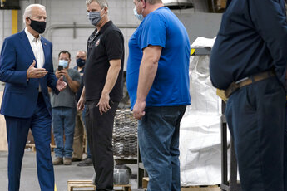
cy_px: 90
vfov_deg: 13.2
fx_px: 829
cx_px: 126
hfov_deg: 19.6
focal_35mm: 104
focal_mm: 70
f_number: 2.8
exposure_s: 1/800
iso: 2500
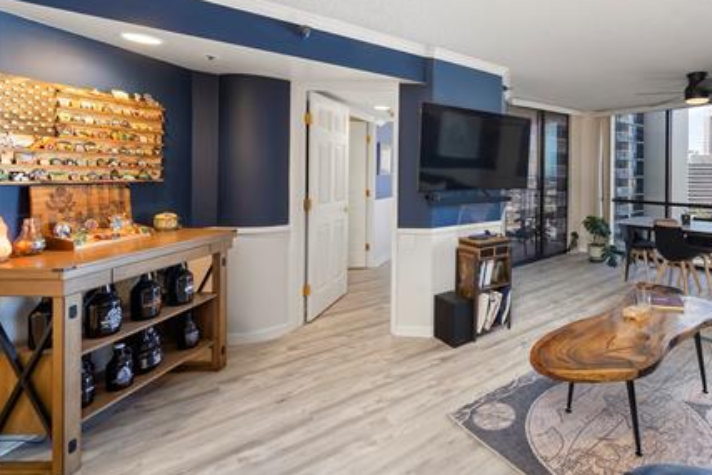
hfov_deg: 83.7
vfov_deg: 66.2
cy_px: 171
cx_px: 524
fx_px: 356
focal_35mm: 18
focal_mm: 12
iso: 200
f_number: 9
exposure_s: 1/60
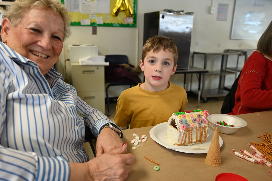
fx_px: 230
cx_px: 136
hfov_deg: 61.1
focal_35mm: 30
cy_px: 90
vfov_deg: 42.9
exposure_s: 1/125
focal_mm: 30.5
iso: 1000
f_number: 4
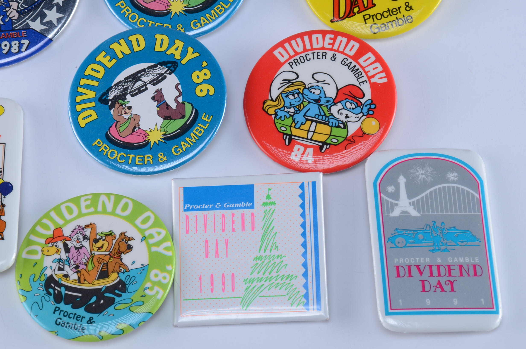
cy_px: 174
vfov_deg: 8.7
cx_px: 263
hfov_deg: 13.1
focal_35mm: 158
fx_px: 2296
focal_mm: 105
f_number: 14
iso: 160
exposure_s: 1/160
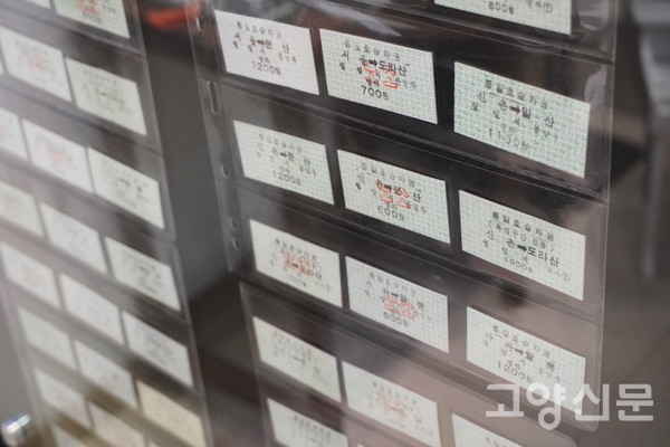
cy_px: 224
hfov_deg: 35.1
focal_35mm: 57
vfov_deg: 23.8
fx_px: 1061
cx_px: 335
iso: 3200
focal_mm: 38
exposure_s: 1/160
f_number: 5.6
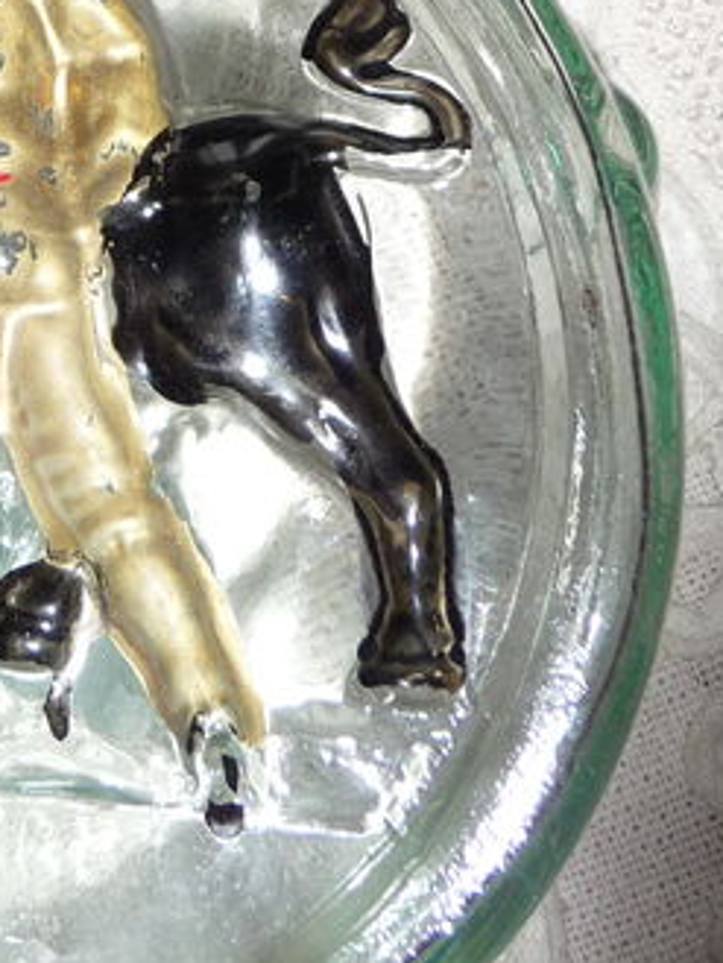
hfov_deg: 16.7
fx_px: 2366
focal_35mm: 85
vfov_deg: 21.2
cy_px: -240
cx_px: -138
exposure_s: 1/30
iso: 100
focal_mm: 4.7
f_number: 3.3
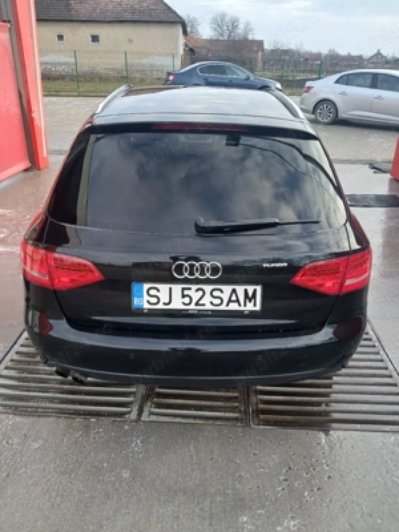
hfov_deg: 53.1
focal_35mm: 26
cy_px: 266
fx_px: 400
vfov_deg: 67.3
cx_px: 200
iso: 32
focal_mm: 3.98
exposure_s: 1/50.3
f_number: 1.8
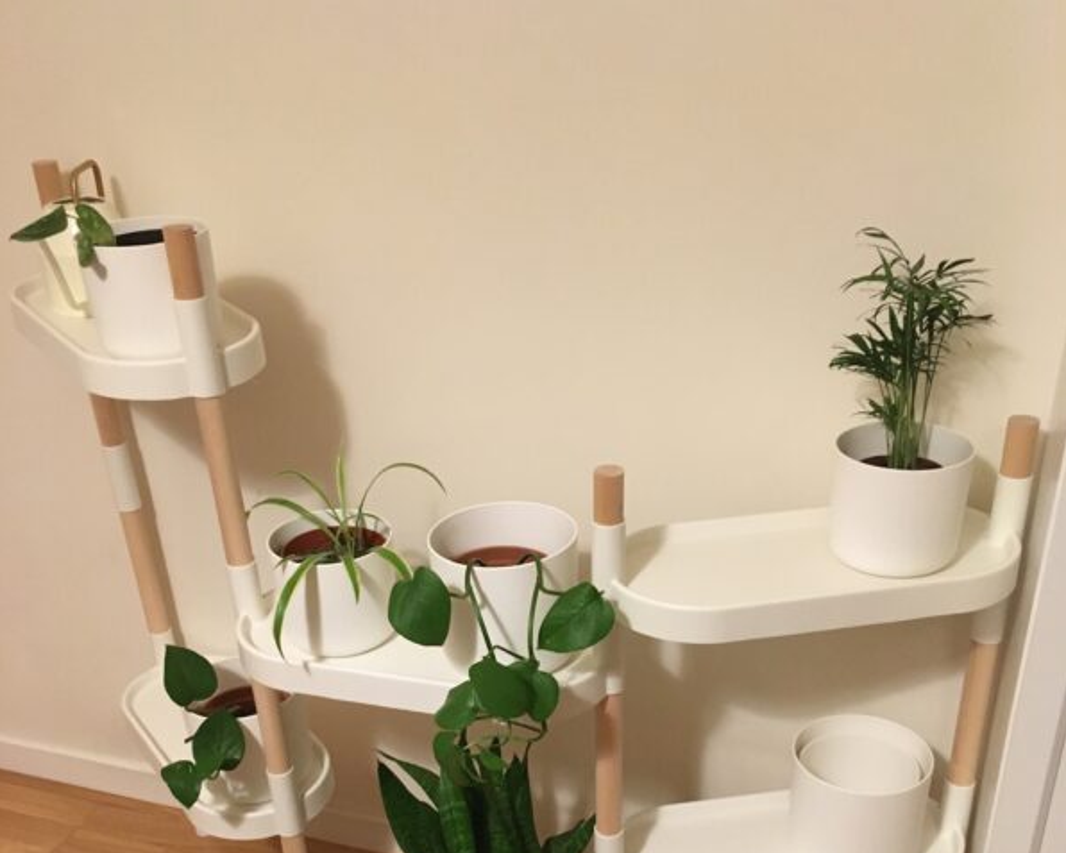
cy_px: 644
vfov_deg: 38.1
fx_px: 1199
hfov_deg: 47.9
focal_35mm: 38
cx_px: 533
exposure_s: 1/17
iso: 250
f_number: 2.2
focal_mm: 4.15
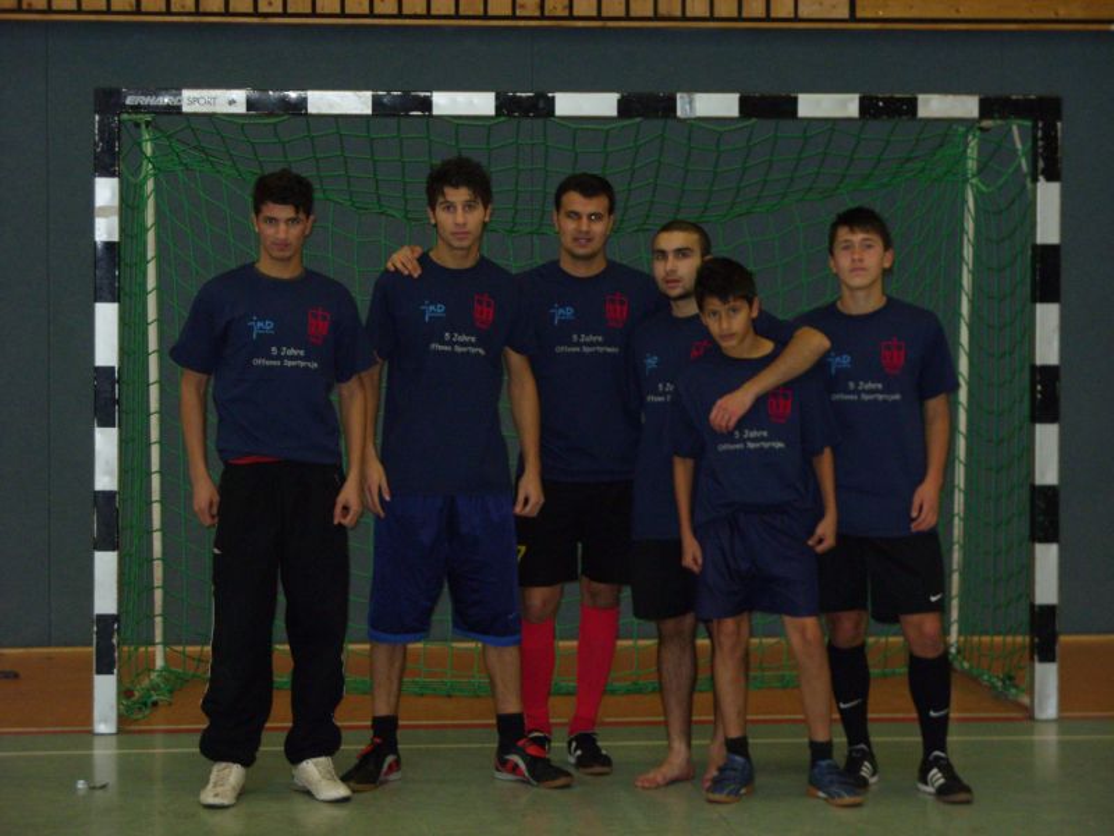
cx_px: 557
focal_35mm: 98
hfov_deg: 20.0
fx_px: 3154
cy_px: 418
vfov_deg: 15.1
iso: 400
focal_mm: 16.4
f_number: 3.5
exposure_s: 1/148
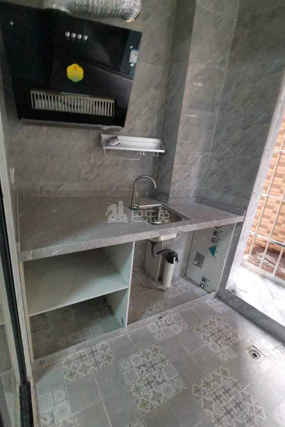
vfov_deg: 90.0
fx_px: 214
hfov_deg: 67.4
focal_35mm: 18
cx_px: 138
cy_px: 212
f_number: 2.2
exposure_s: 1/25
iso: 320
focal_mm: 2.23
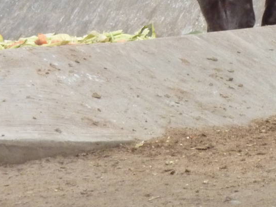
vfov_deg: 1.7
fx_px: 7075
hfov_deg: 2.2
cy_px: 25
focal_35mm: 888
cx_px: 247
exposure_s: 1/125
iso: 320
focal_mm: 49.2
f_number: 4.9
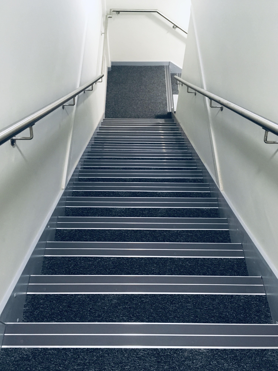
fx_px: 311
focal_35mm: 29
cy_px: 186
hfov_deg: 48.2
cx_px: 139
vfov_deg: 61.7
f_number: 2.2
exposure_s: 1/20
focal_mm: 4.15
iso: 200
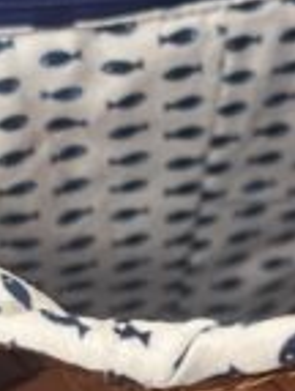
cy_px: 312
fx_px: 1640
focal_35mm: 145
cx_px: 27
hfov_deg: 10.2
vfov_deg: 13.5
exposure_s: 1/33
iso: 400
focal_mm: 5.1
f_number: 1.6
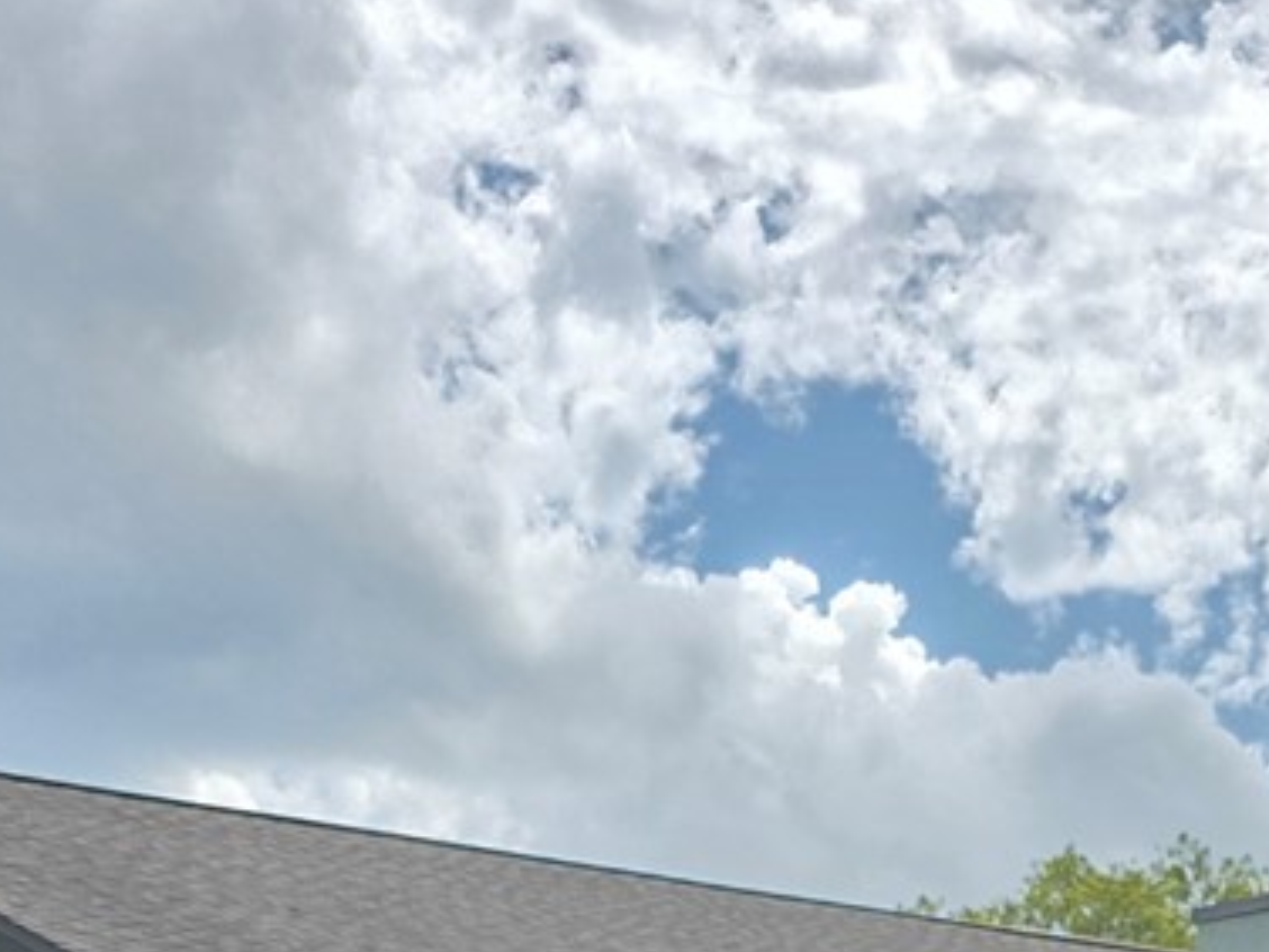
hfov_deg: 19.7
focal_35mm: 98
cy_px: 1526
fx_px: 3593
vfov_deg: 13.9
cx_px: 1087
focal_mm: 6.3
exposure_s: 1/5296
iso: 80
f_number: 1.7
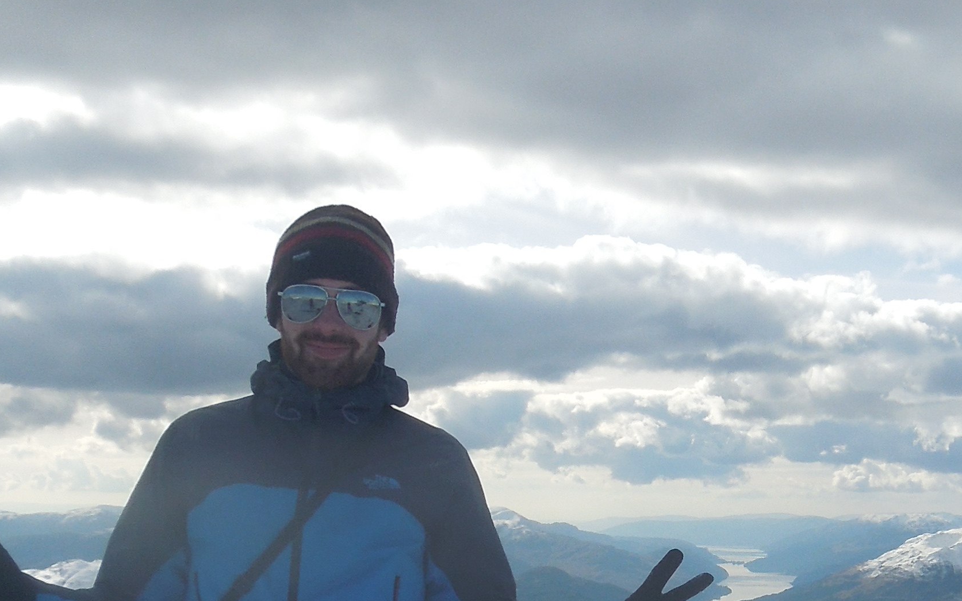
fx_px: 1914
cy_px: 550
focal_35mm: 73
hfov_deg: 27.8
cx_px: 734
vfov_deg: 17.6
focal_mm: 4.5
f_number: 6.6
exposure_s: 1/500
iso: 100
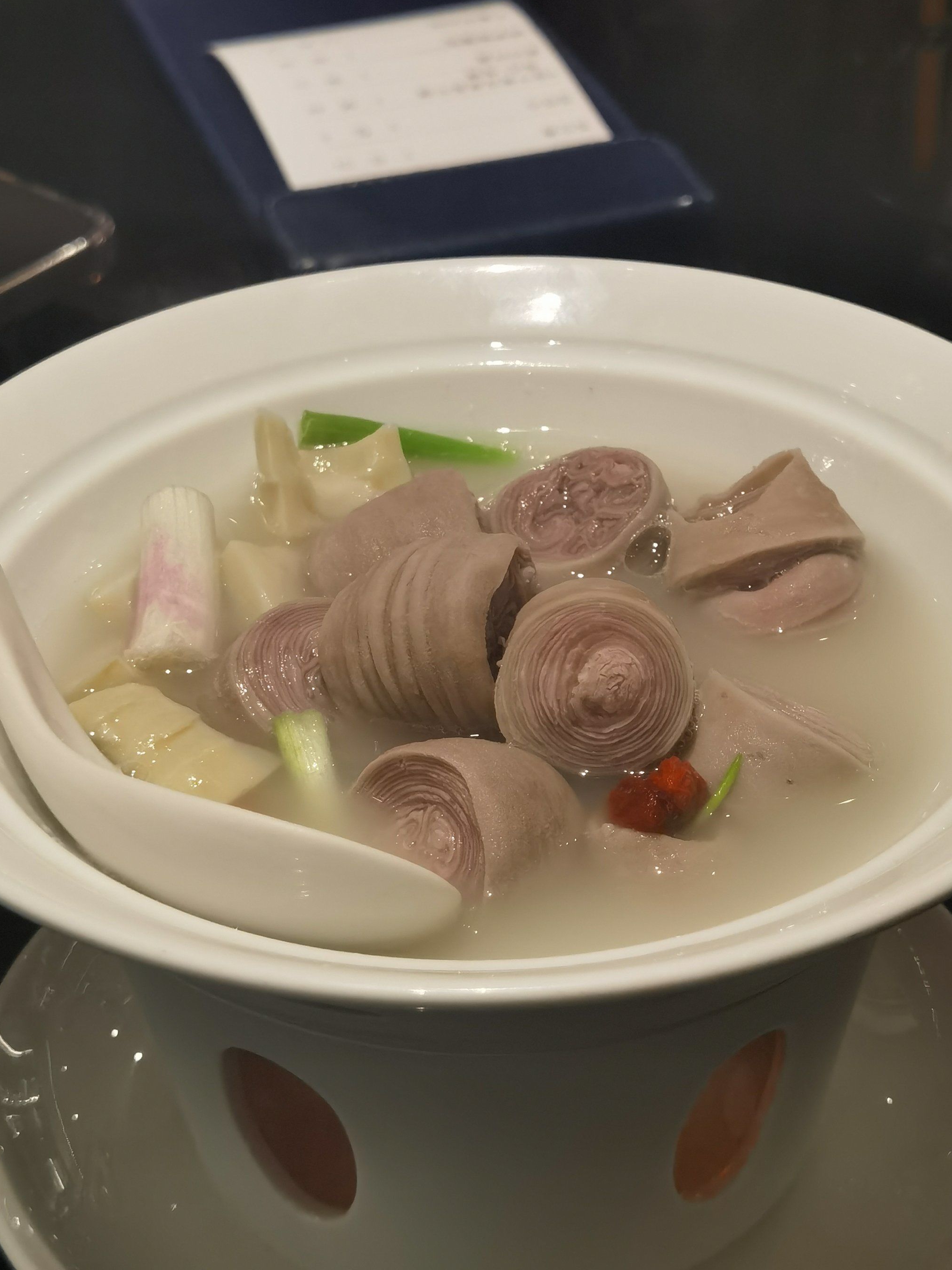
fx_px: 2787
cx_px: 478
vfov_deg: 25.7
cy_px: 633
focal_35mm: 76
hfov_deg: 19.4
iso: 160
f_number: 1.9
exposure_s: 1/100
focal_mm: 6.71
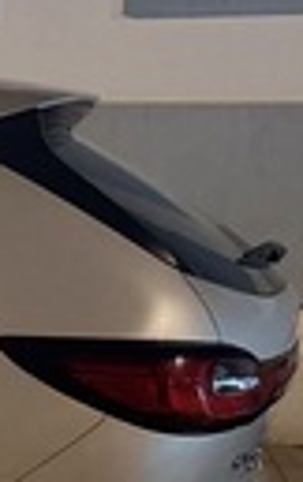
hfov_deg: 10.9
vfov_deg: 22.8
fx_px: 1185
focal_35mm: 90
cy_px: 353
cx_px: -544
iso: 1600
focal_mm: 6.76
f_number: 1.78
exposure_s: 1/30
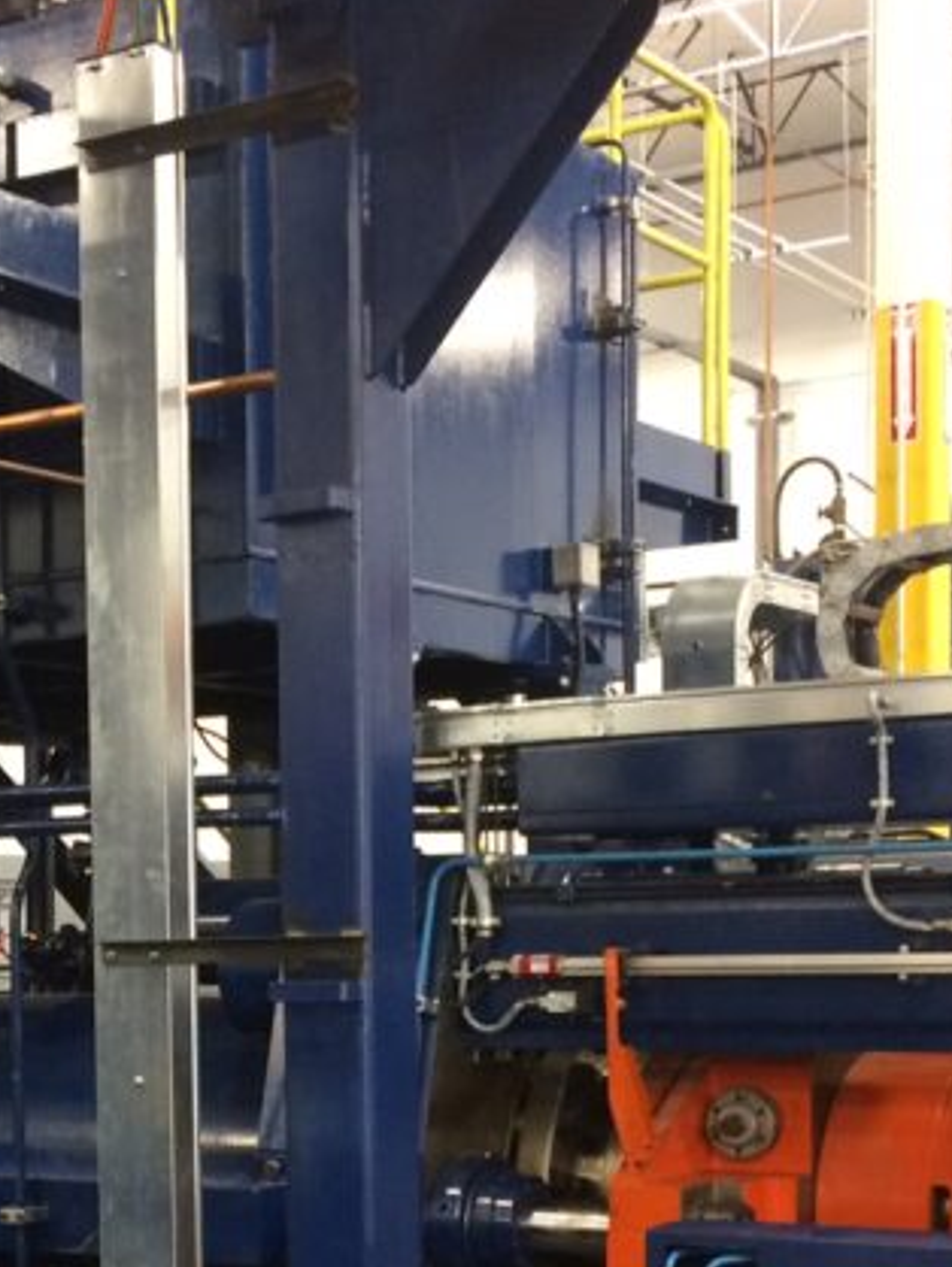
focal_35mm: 71
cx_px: 194
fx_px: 2601
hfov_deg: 20.5
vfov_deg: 26.7
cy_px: 1076
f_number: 2.2
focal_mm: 4.15
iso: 160
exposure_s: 1/30
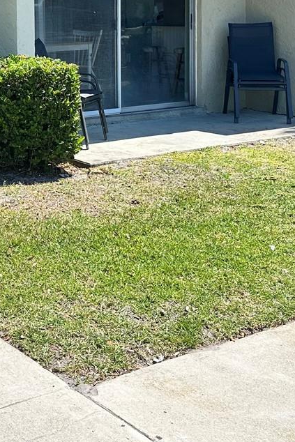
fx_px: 774
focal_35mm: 63
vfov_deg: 30.6
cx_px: -70
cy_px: 55
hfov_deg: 20.1
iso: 80
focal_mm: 6.86
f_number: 1.78
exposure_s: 1/3597
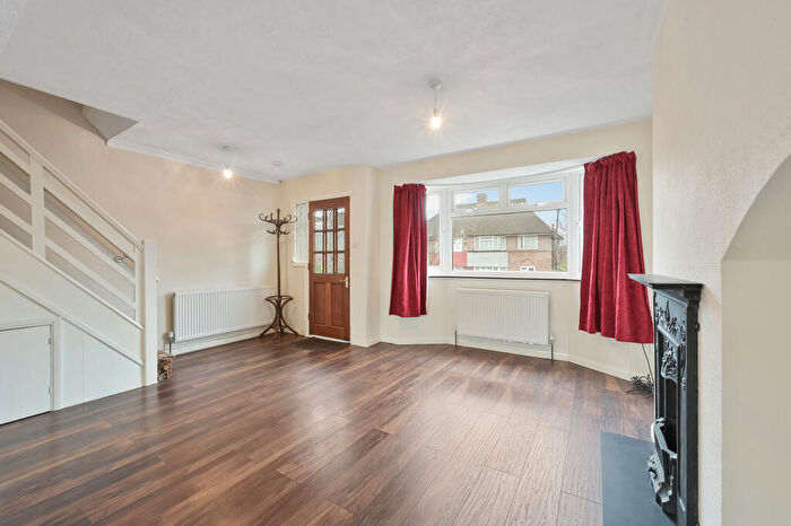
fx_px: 307
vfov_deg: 81.2
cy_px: 263
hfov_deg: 104.3
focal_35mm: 14
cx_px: 396
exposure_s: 2
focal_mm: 14
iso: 200
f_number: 16
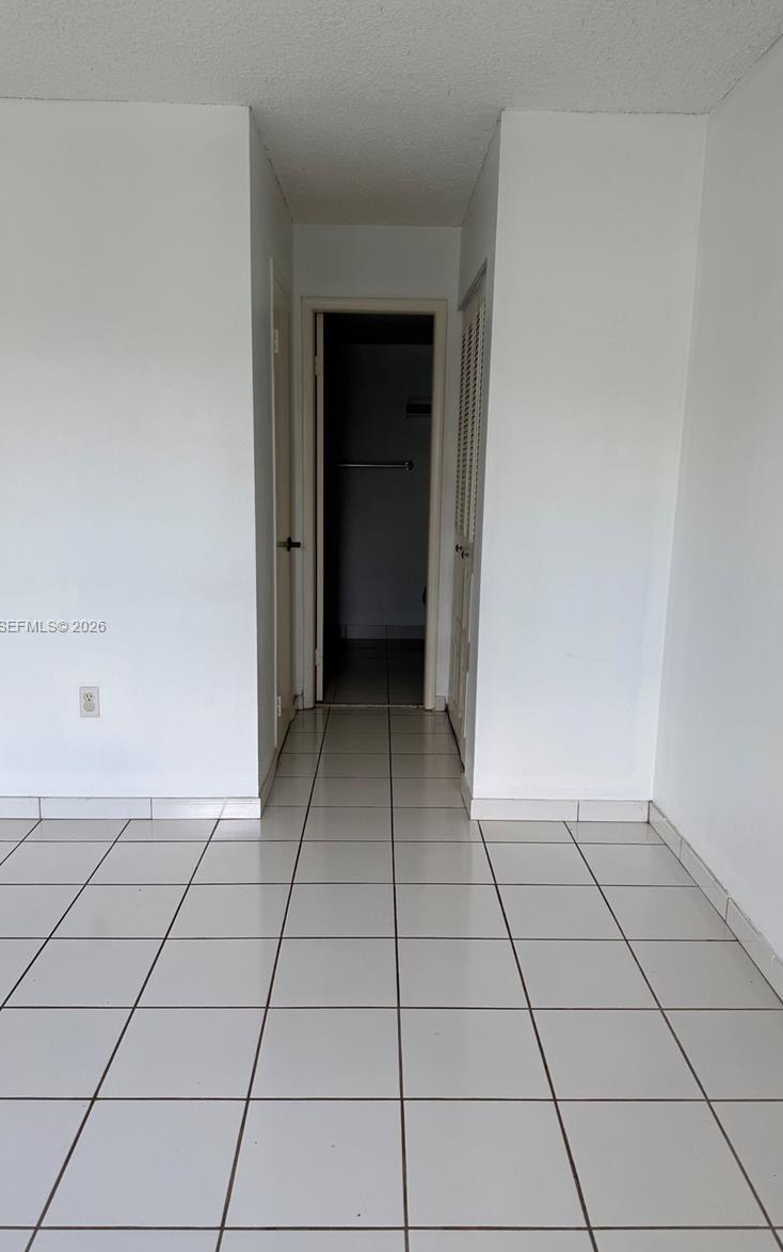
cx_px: 387
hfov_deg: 47.6
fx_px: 887
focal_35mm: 26
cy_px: 627
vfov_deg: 70.4
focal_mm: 6.76
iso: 64
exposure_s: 1/121
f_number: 1.78
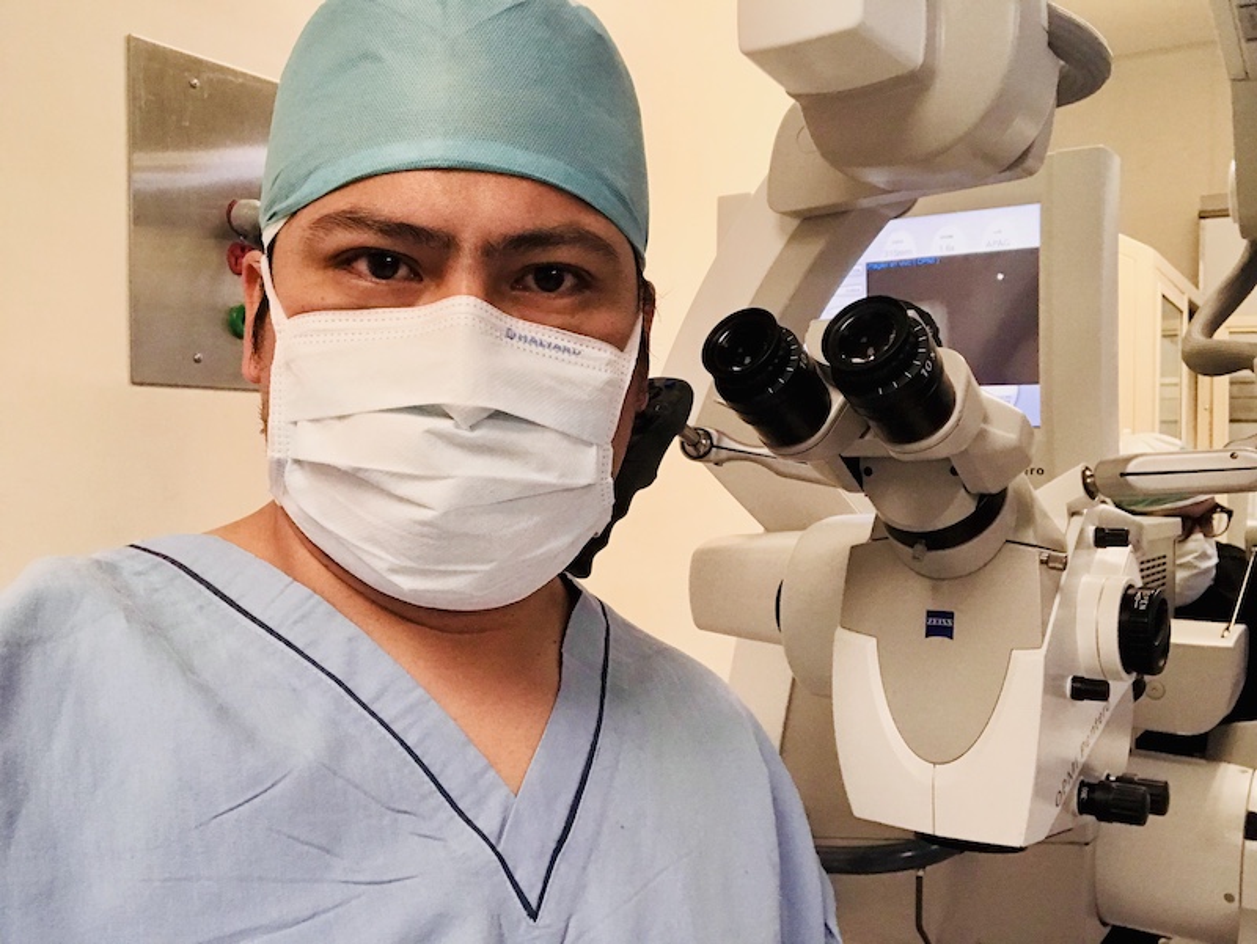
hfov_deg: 56.8
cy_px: 472
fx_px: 1163
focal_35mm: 32
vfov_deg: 44.2
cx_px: 628
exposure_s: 1/30
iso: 100
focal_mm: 2.87
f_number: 2.2
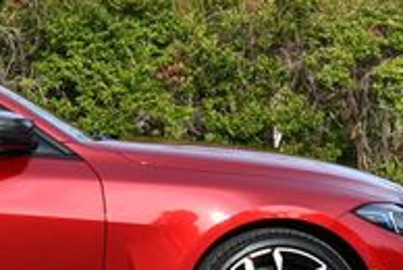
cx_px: -141
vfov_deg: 6.1
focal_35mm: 224
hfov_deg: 9.0
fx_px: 2511
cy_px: 37
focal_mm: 34
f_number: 8
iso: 200
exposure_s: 1/250
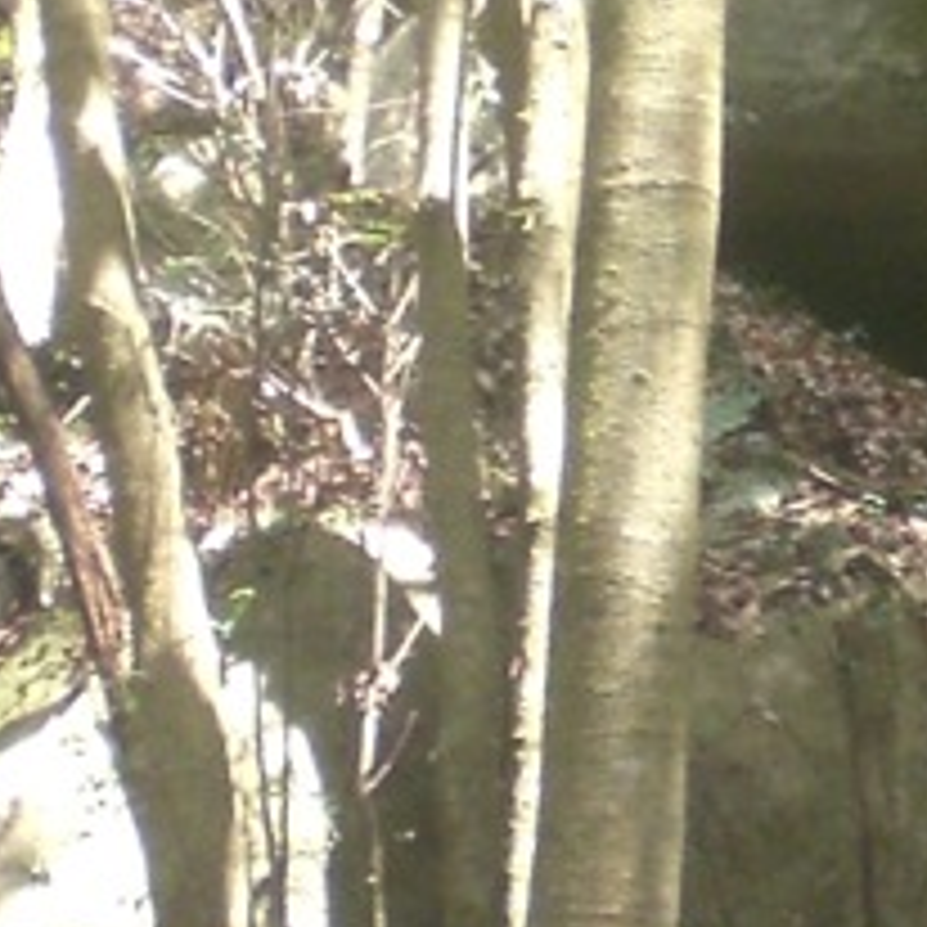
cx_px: 990
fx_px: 4939
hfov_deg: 10.6
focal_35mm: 163
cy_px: 135
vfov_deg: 10.7
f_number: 3.1
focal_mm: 6.3
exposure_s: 1/125
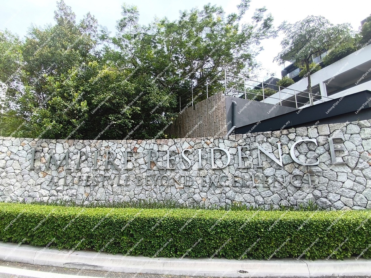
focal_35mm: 15
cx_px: 186
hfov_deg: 98.2
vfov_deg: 81.8
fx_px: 161
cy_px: 139
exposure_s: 1/1188
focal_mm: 1.65
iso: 50
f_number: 2.2
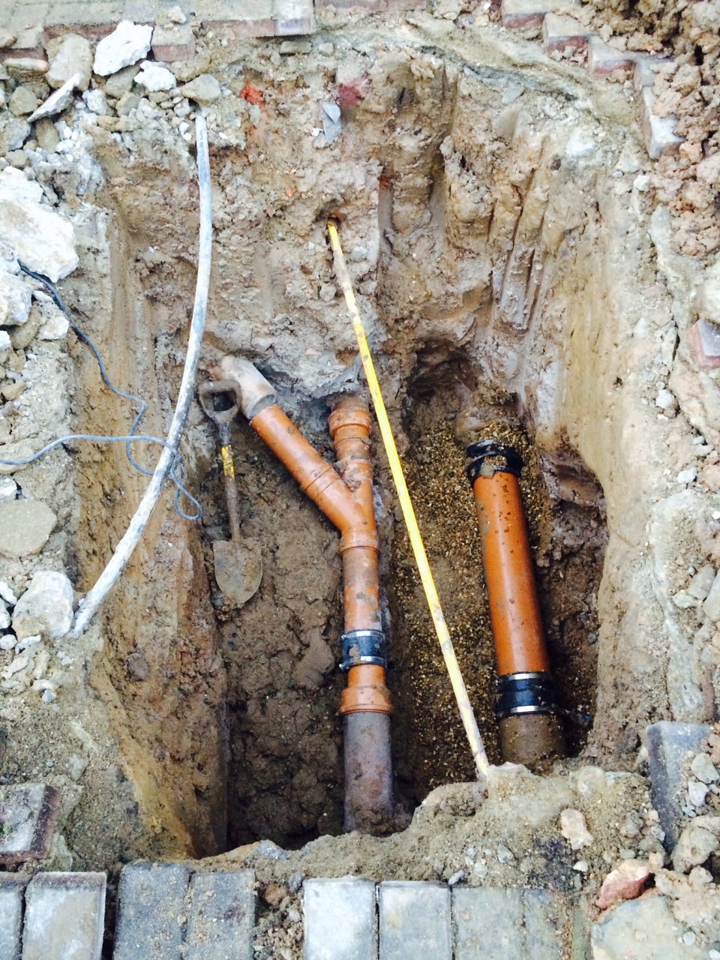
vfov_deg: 60.0
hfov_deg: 46.8
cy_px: 480
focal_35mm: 30
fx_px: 832
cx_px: 360
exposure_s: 1/30
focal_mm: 4.12
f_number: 2.2
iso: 250
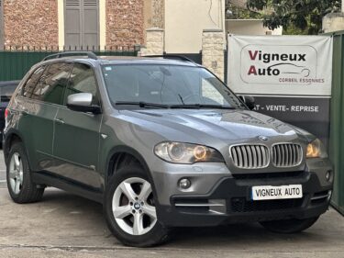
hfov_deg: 25.3
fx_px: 765
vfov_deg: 19.1
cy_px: 129
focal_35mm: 77
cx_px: 172
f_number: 2.8
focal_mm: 9
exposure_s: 1/50
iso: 160
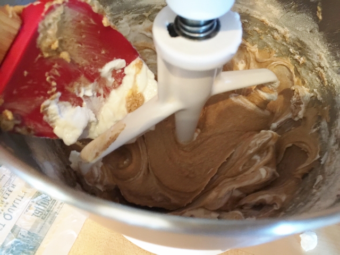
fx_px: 285
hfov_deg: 61.7
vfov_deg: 48.2
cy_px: 128
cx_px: 170
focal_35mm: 29
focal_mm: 4.15
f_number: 2.2
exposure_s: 1/10
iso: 100
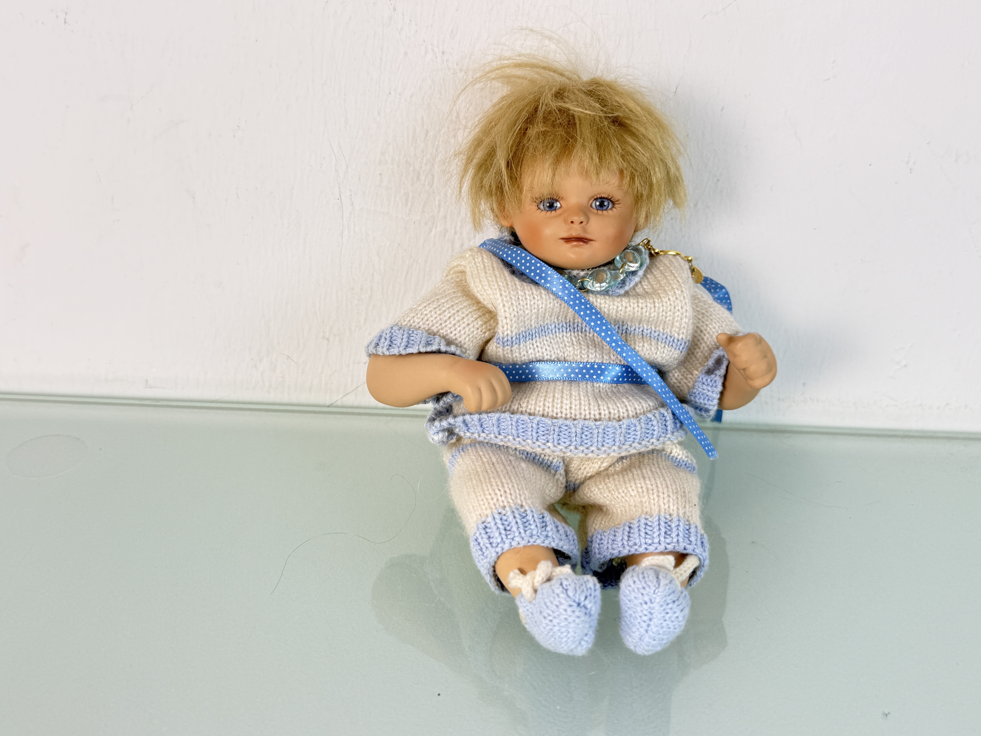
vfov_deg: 40.7
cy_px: 368
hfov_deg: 52.6
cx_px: 490
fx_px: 992
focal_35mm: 35
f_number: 1.78
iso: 64
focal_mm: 6.76
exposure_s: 1/121
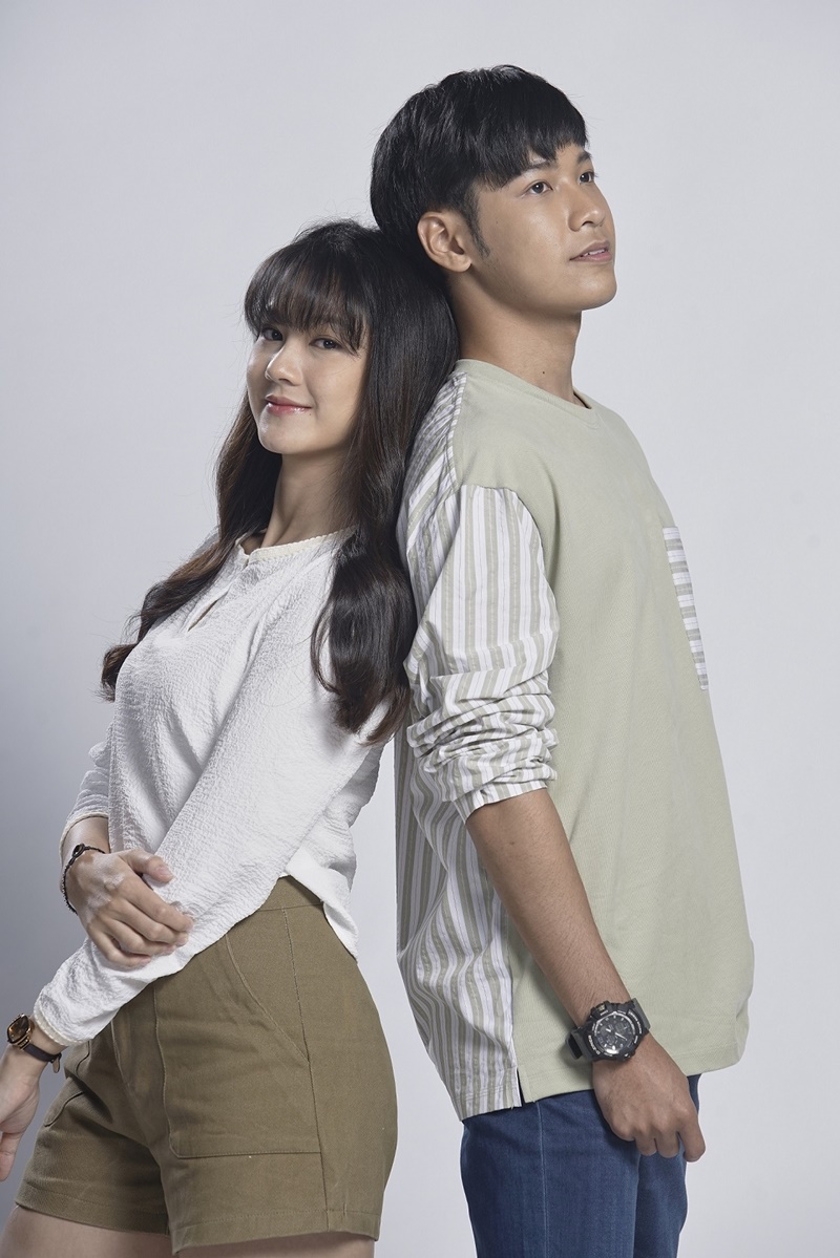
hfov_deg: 8.1
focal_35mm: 170
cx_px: 420
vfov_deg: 12.1
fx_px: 5946
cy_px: 629
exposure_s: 1/160
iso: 400
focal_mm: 170
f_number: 8
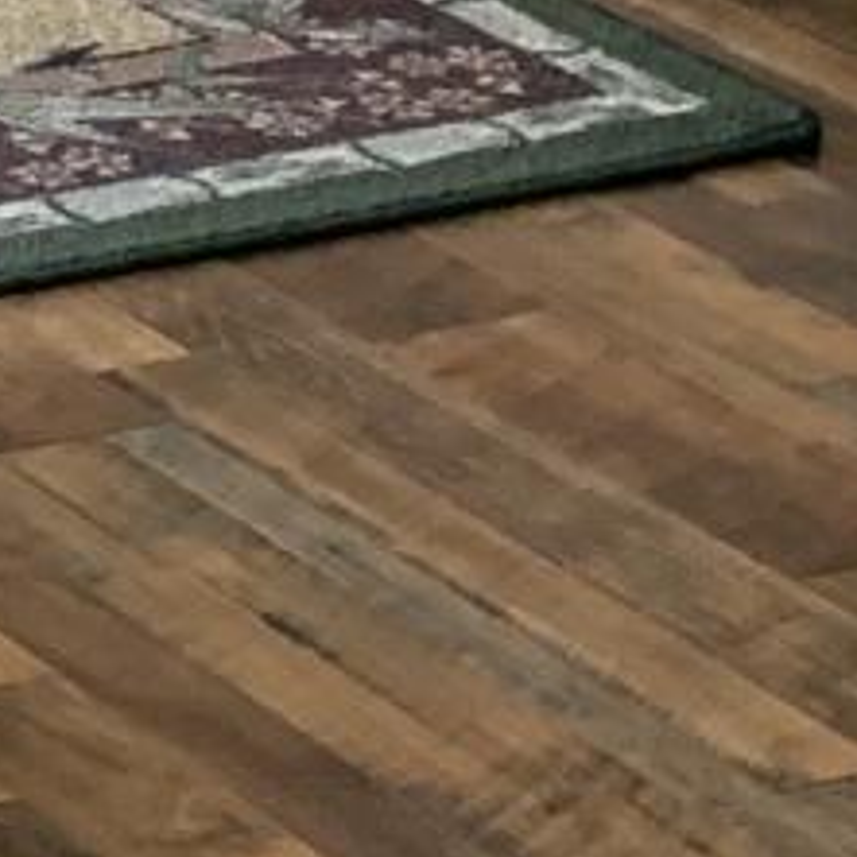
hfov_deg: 7.3
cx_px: -1896
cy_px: -1342
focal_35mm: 208
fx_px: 5826
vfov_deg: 7.7
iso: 200
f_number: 1.8
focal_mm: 4.25
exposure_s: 1/60
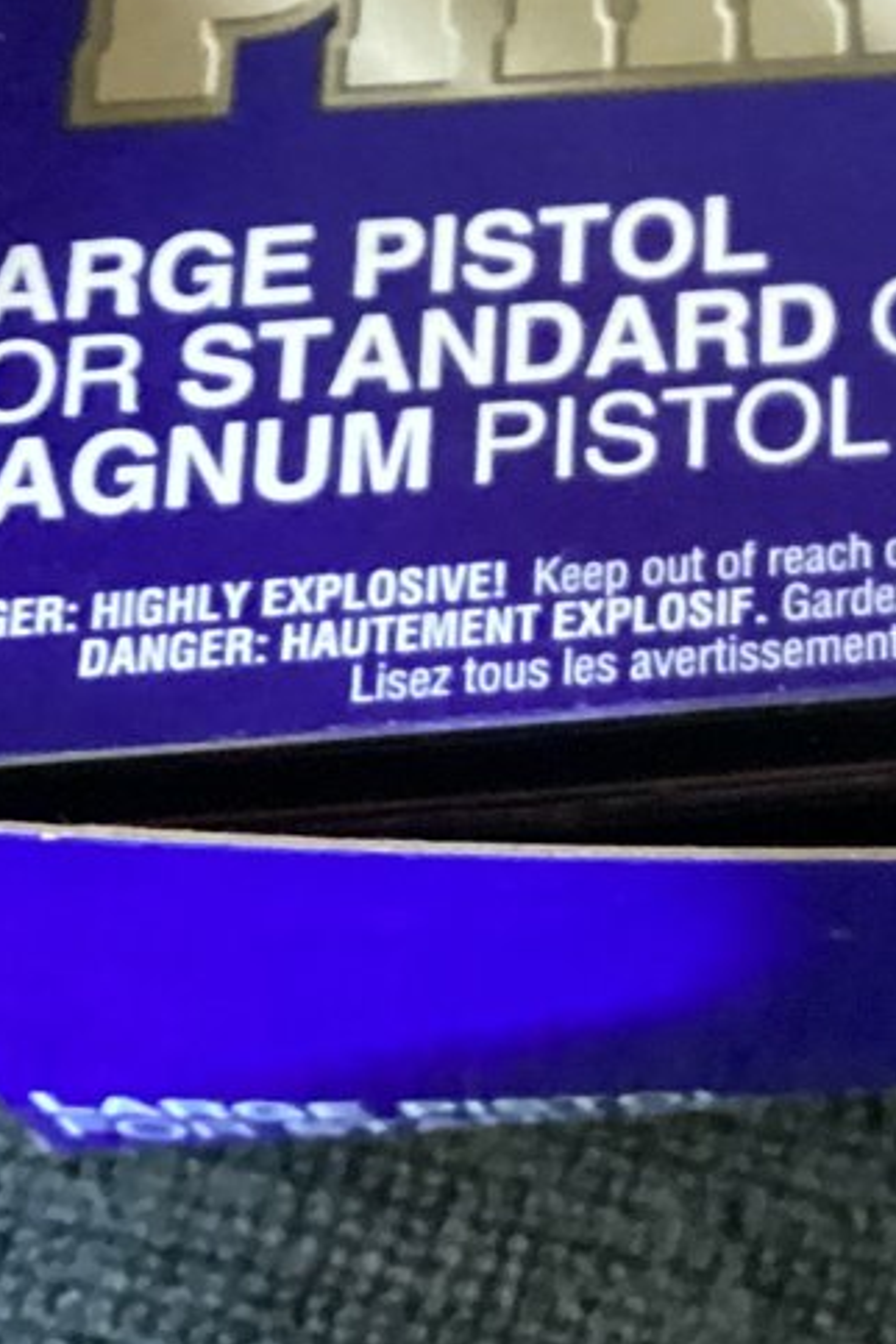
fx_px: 3770
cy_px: -185
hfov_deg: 12.4
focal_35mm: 101
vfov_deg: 19.3
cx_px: 1599
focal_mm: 3.3
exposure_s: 1/20
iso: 640
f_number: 2.4
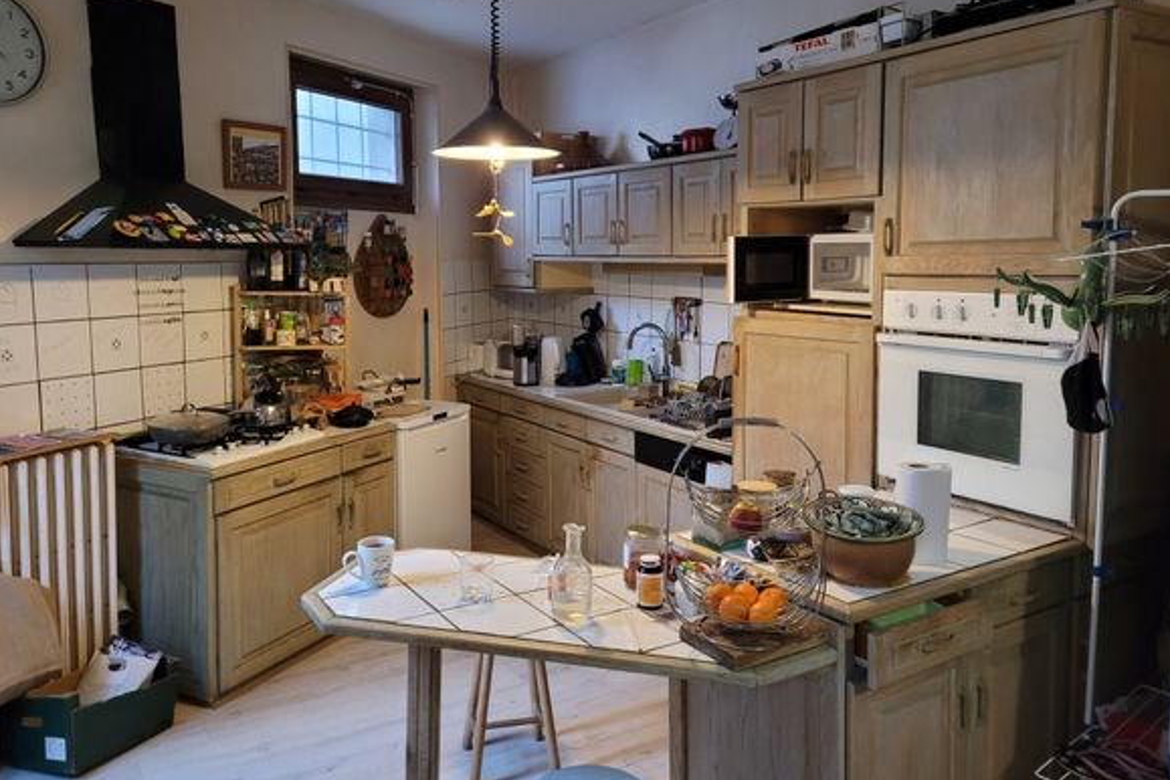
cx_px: 570
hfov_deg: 65.5
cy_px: 348
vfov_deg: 46.3
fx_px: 910
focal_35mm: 28
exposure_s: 1/50
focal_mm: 5.4
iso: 640
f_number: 1.8
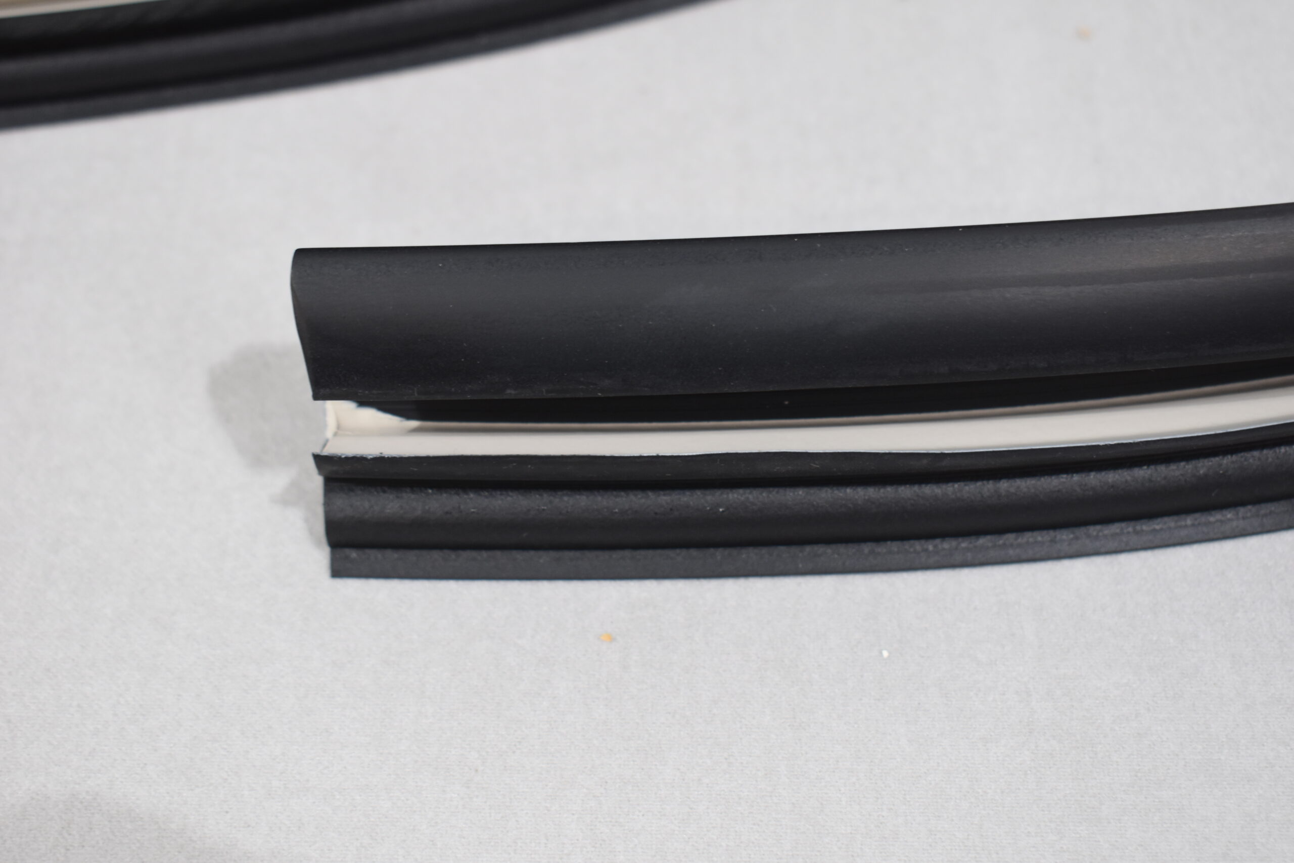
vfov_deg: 25.1
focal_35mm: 54
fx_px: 1941
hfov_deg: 36.9
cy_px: 432
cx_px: 647
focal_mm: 36
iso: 560
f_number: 5.6
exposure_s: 1/60
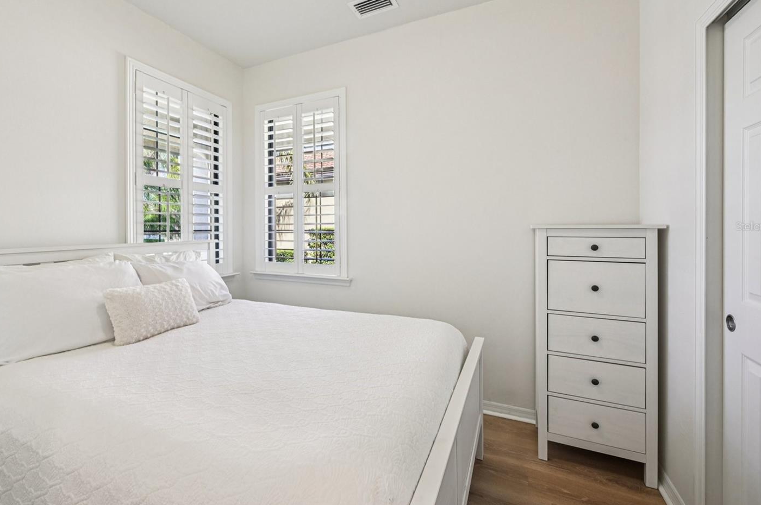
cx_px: 350
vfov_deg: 73.4
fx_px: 338
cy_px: 226
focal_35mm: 16
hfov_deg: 96.6
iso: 400
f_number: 8
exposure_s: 1/80
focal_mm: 14
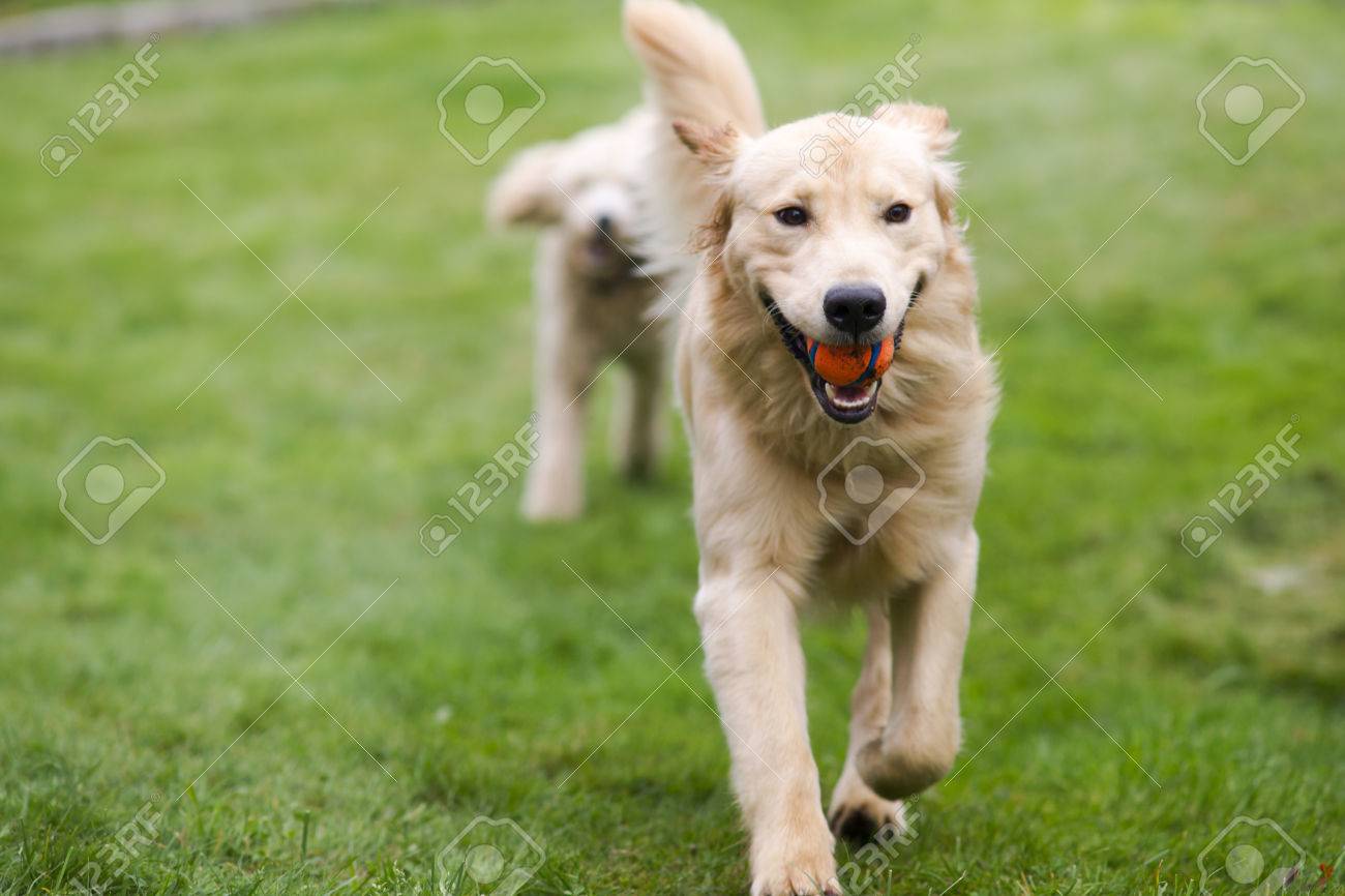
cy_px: 448
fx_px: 5042
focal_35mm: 135
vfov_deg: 10.2
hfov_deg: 15.2
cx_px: 672
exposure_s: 1/500
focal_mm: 135
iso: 200
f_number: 4
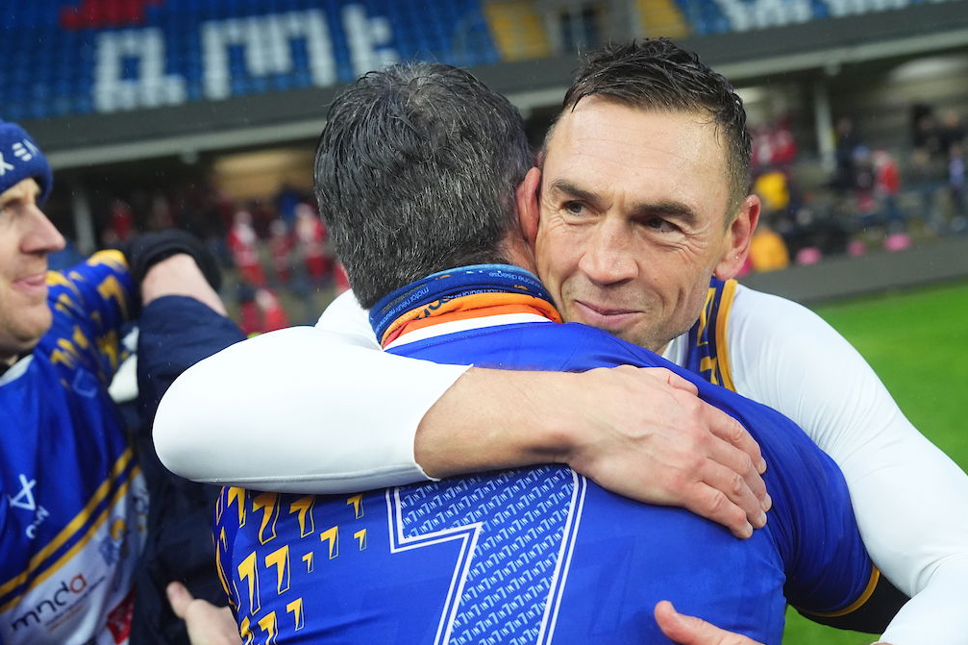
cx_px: 562
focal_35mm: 56
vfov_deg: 24.2
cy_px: 368
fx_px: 1505
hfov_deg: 35.6
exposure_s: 1/800
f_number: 4
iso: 4000
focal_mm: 47
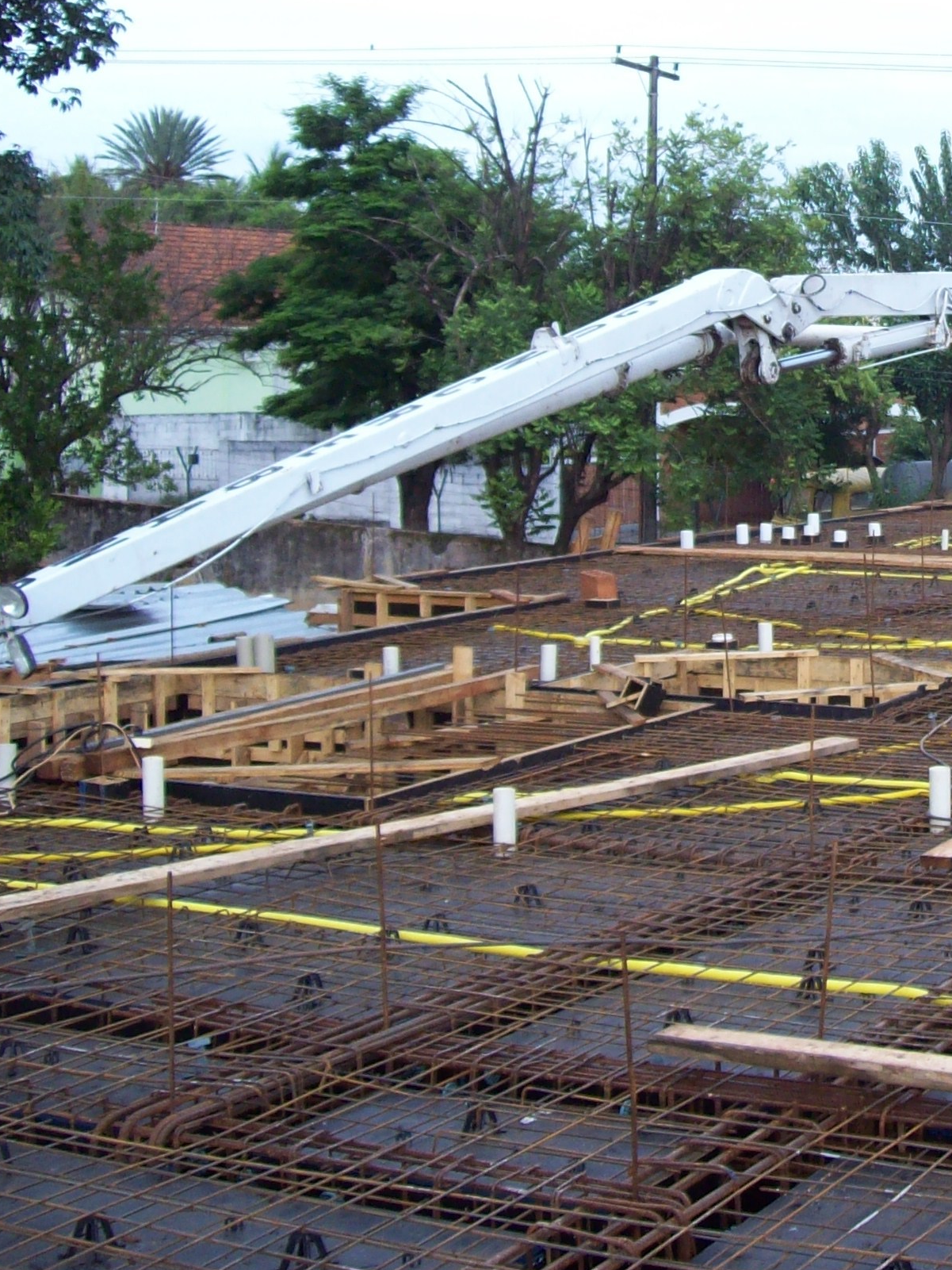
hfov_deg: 21.9
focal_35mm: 64
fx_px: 2347
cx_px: 992
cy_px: 431
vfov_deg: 30.1
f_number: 2.7
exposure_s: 1/340
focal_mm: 6
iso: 80
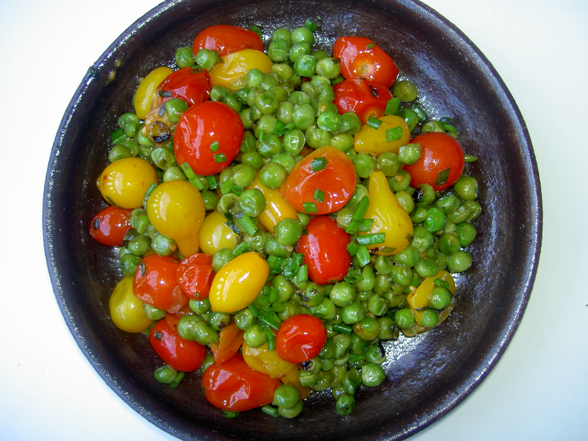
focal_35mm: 39
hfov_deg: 47.9
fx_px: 662
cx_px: 294
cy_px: 220
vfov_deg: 36.8
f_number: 2.8
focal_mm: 8
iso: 100
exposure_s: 1/59.5
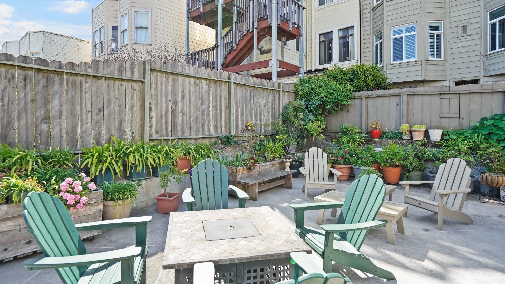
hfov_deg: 89.6
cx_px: 253
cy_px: 121
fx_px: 254
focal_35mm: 19
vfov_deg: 58.1
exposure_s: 1/500
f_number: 5.6
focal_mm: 18
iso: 1250
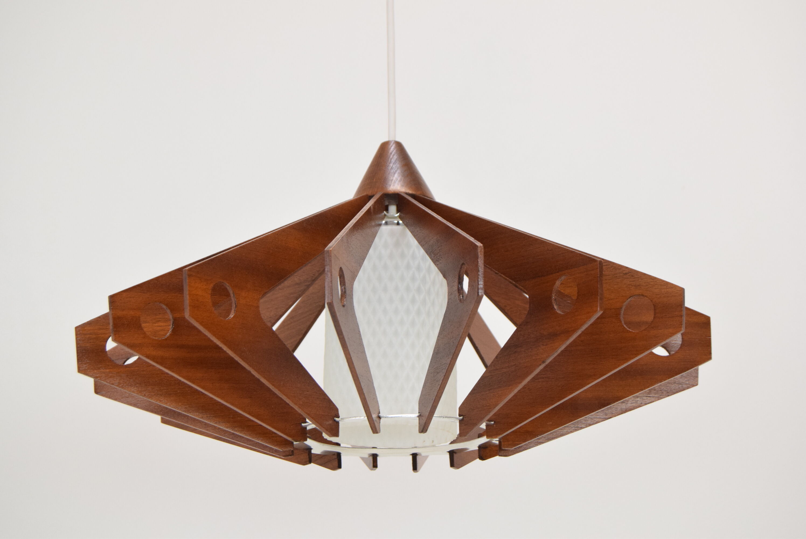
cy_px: 270
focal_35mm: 68
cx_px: 403
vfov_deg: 20.2
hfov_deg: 29.8
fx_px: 1512
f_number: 7.1
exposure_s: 1/200
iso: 1600
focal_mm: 45
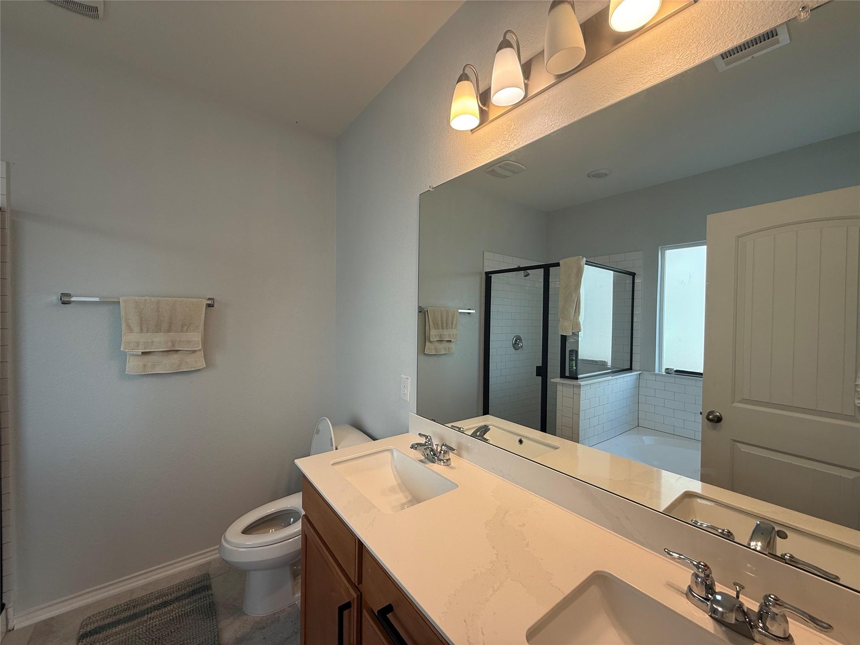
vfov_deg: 85.7
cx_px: 430
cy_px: 322
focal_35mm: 14
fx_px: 348
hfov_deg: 102.1
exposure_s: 1/120
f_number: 2.2
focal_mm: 2.22
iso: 50
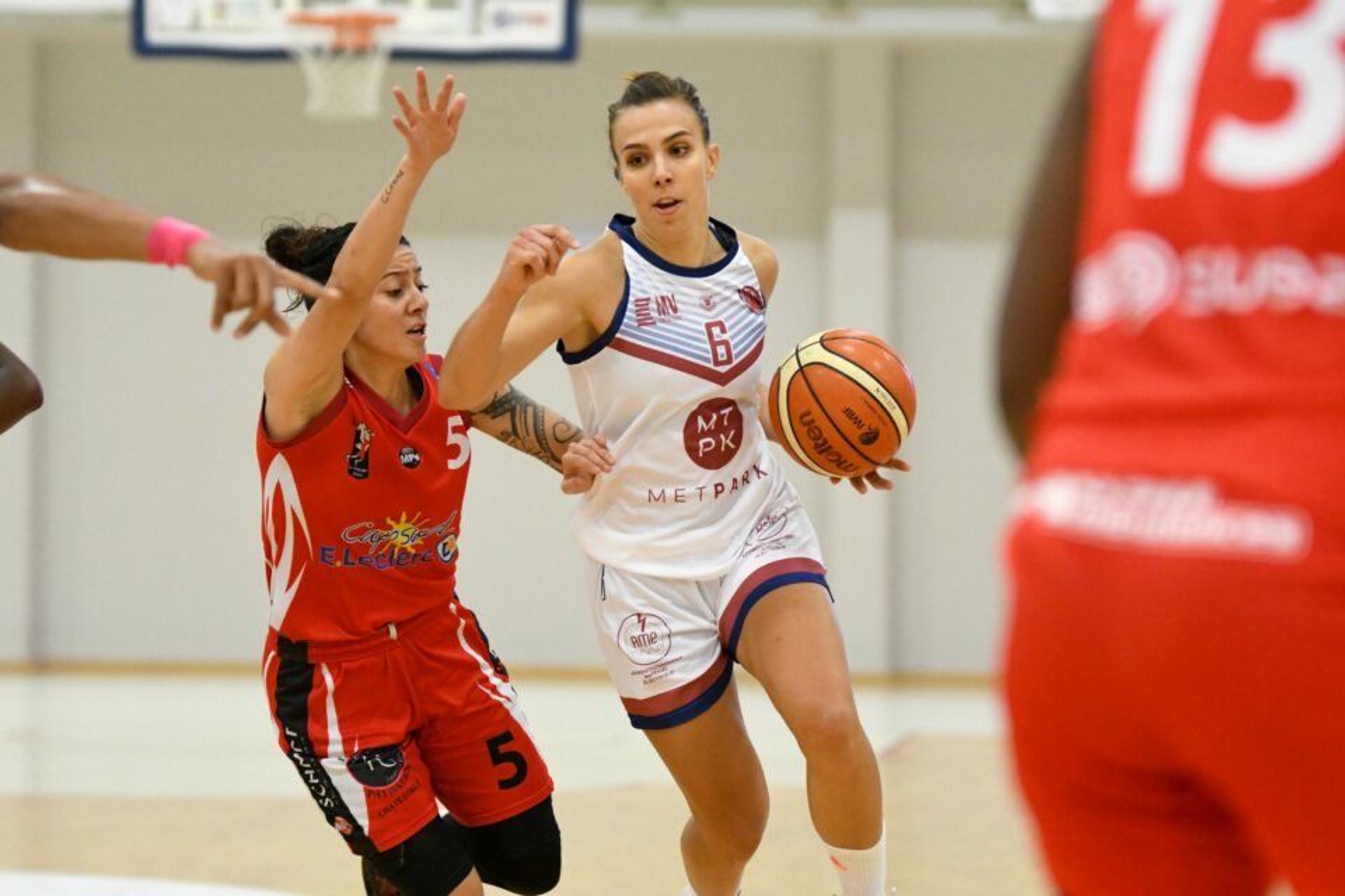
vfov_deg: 7.5
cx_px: 672
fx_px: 6837
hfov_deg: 11.2
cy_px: 448
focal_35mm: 183
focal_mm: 122
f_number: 2.8
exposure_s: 1/800
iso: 6400
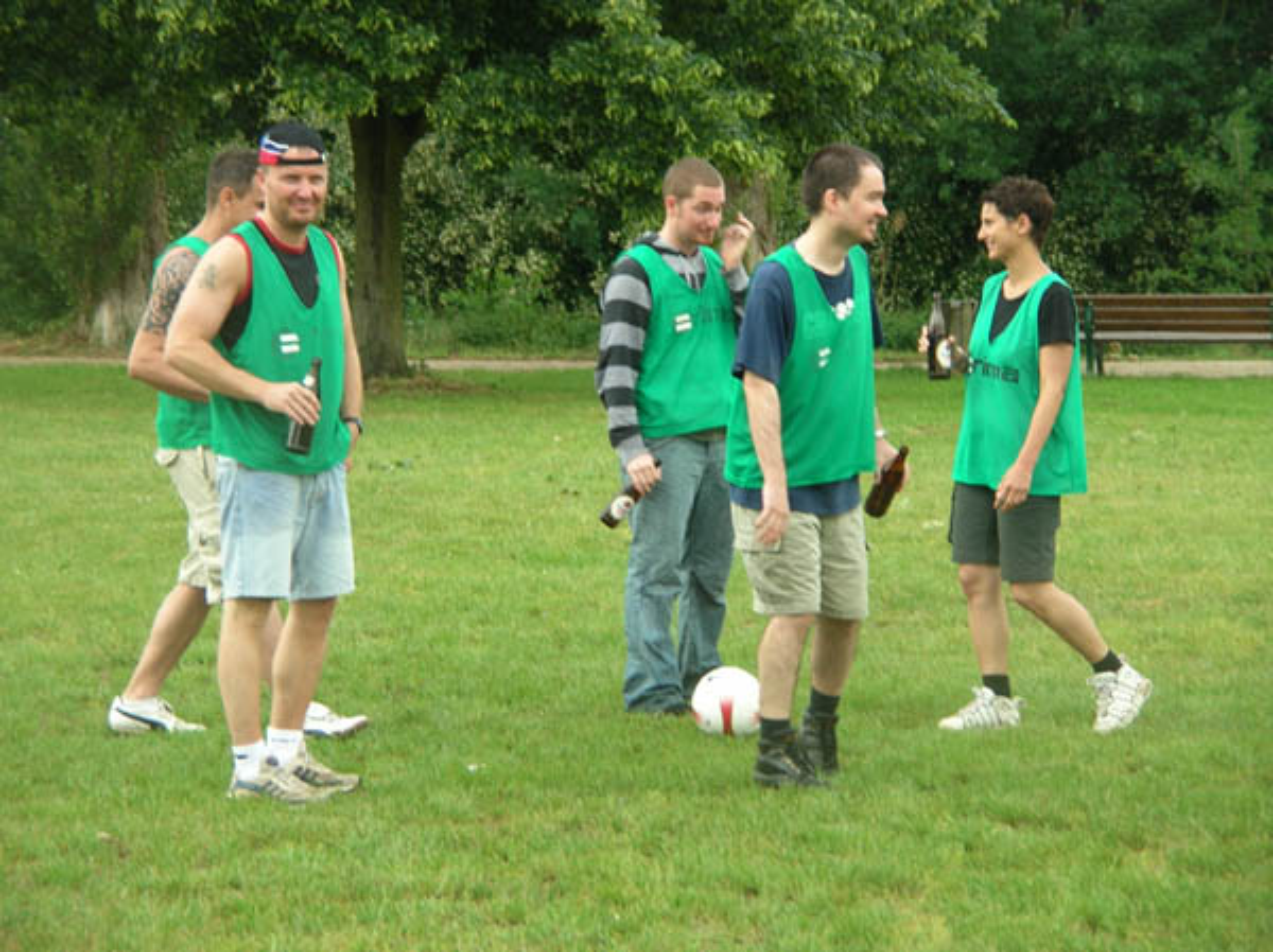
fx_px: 6063
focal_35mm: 165
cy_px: 476
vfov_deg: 9.0
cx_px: 636
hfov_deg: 12.0
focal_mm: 27.3
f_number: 3.8
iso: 50
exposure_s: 1/151
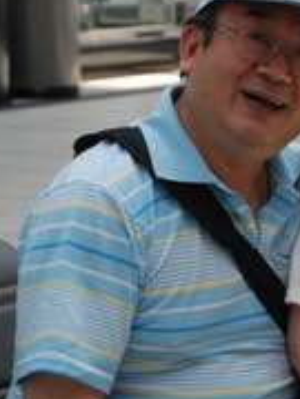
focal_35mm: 298
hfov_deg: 5.0
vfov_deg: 6.6
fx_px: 3443
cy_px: 166
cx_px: 311
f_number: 5.3
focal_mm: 62
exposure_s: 1/160
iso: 400
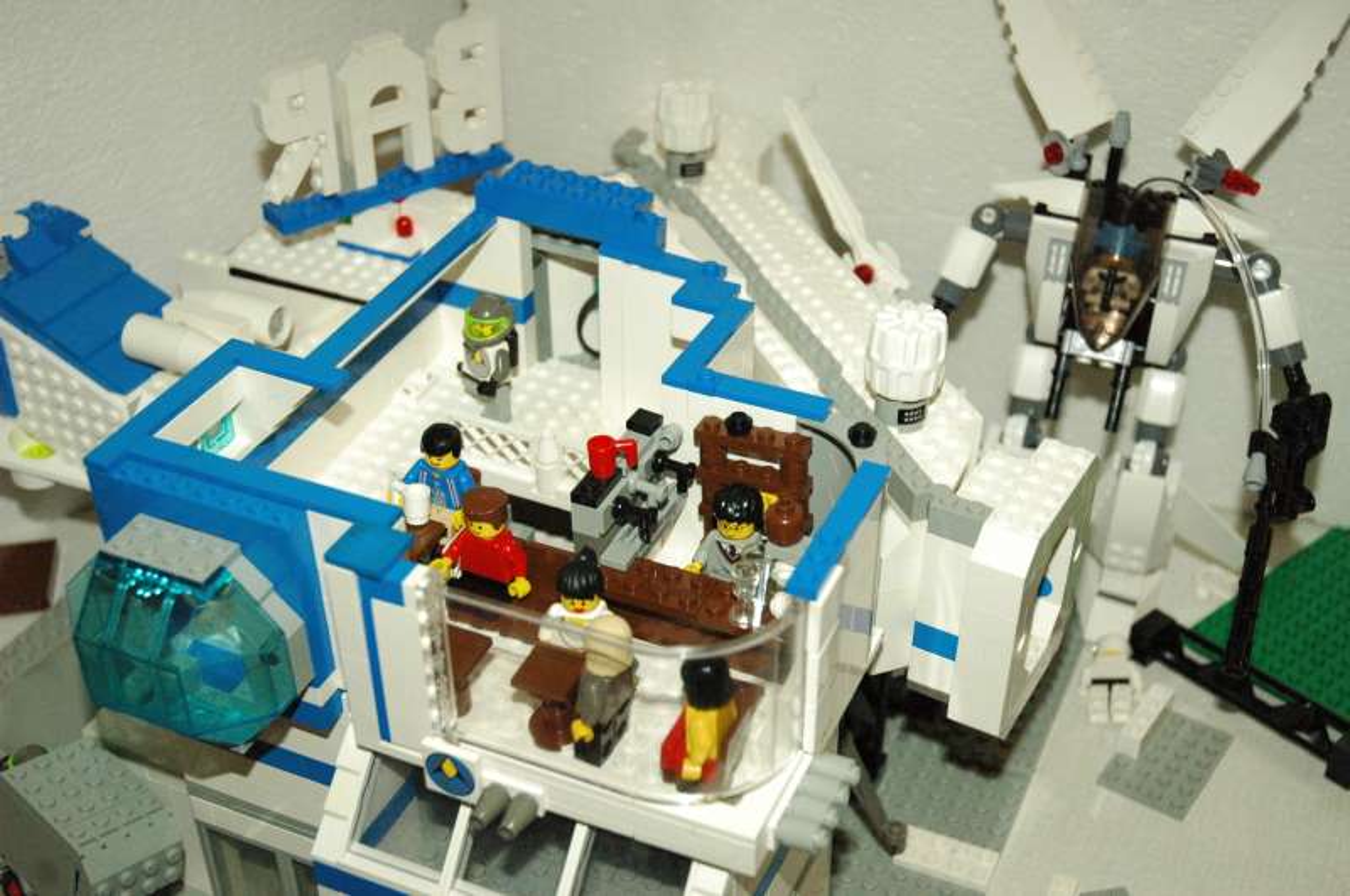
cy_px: 448
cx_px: 675
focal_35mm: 51
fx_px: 1910
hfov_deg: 38.9
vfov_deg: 26.4
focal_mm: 34
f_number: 4.5
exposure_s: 1/500
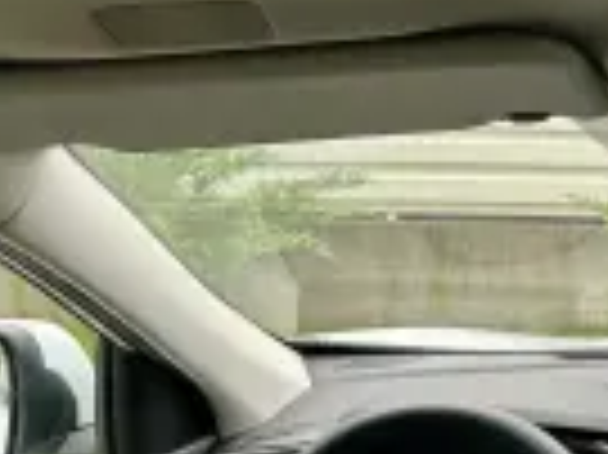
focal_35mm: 64
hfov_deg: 25.7
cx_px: 802
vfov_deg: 21.8
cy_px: 485
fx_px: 1123
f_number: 1.78
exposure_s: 1/111
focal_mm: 6.86
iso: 80
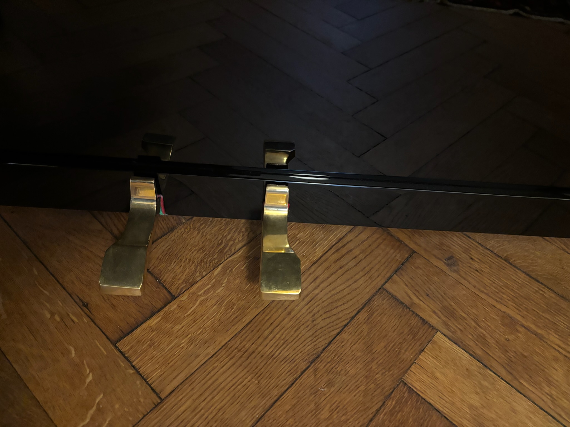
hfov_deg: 67.3
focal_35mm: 26
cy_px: 214
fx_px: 428
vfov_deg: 53.1
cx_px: 285
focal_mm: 5.96
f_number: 1.6
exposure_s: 1/25
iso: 800
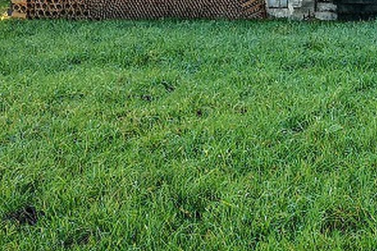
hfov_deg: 22.6
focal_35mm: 87
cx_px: 364
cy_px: -86
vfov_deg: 14.9
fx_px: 911
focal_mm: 3.95
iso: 50
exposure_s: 4
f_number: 1.8
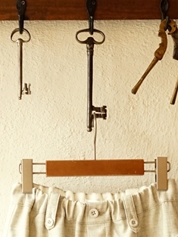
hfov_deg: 12.5
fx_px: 808
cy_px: 379
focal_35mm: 118
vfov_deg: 15.2
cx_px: 18
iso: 1000
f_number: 8
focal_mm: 32
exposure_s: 1/10
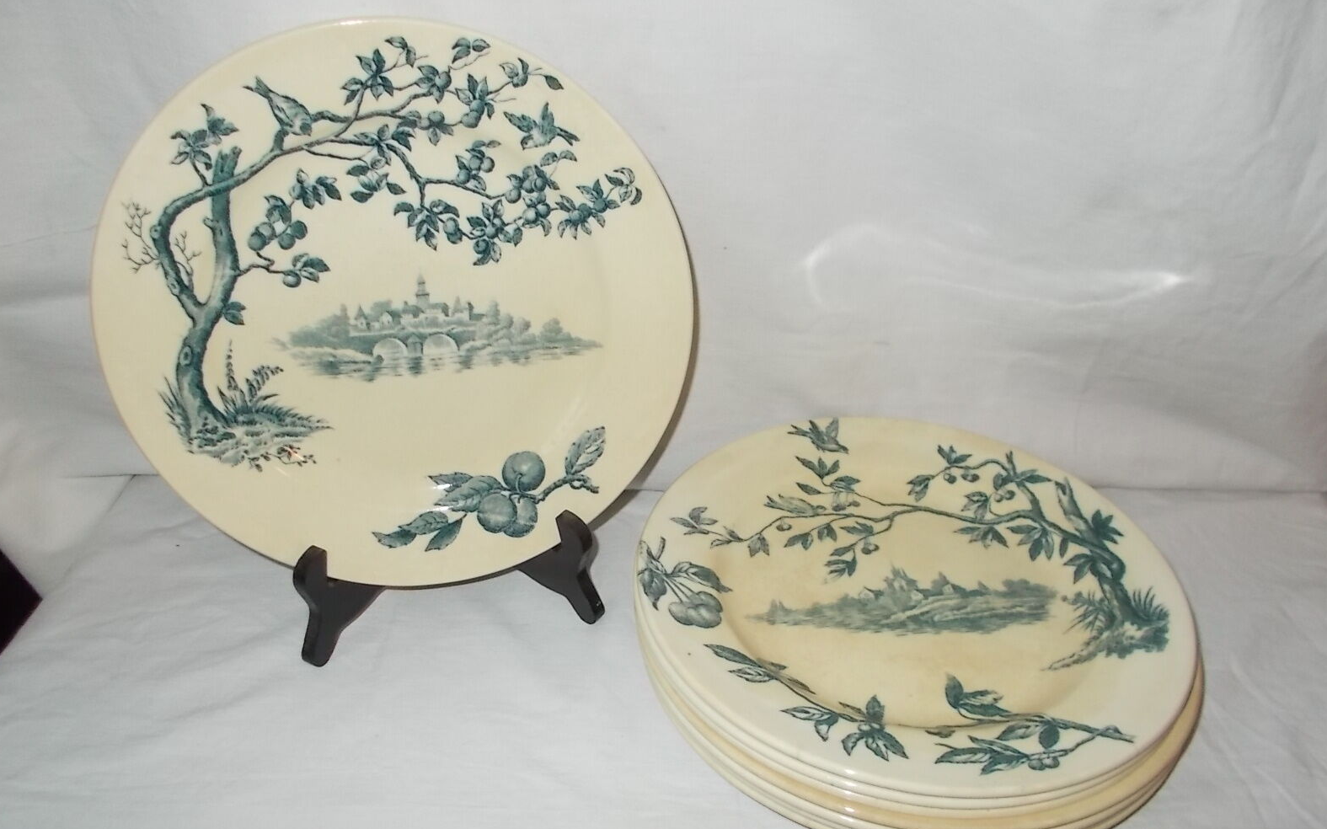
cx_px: 662
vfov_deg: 44.4
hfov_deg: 66.5
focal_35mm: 28
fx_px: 1013
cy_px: 484
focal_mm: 4.6
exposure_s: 1/25
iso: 200
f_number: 3.2
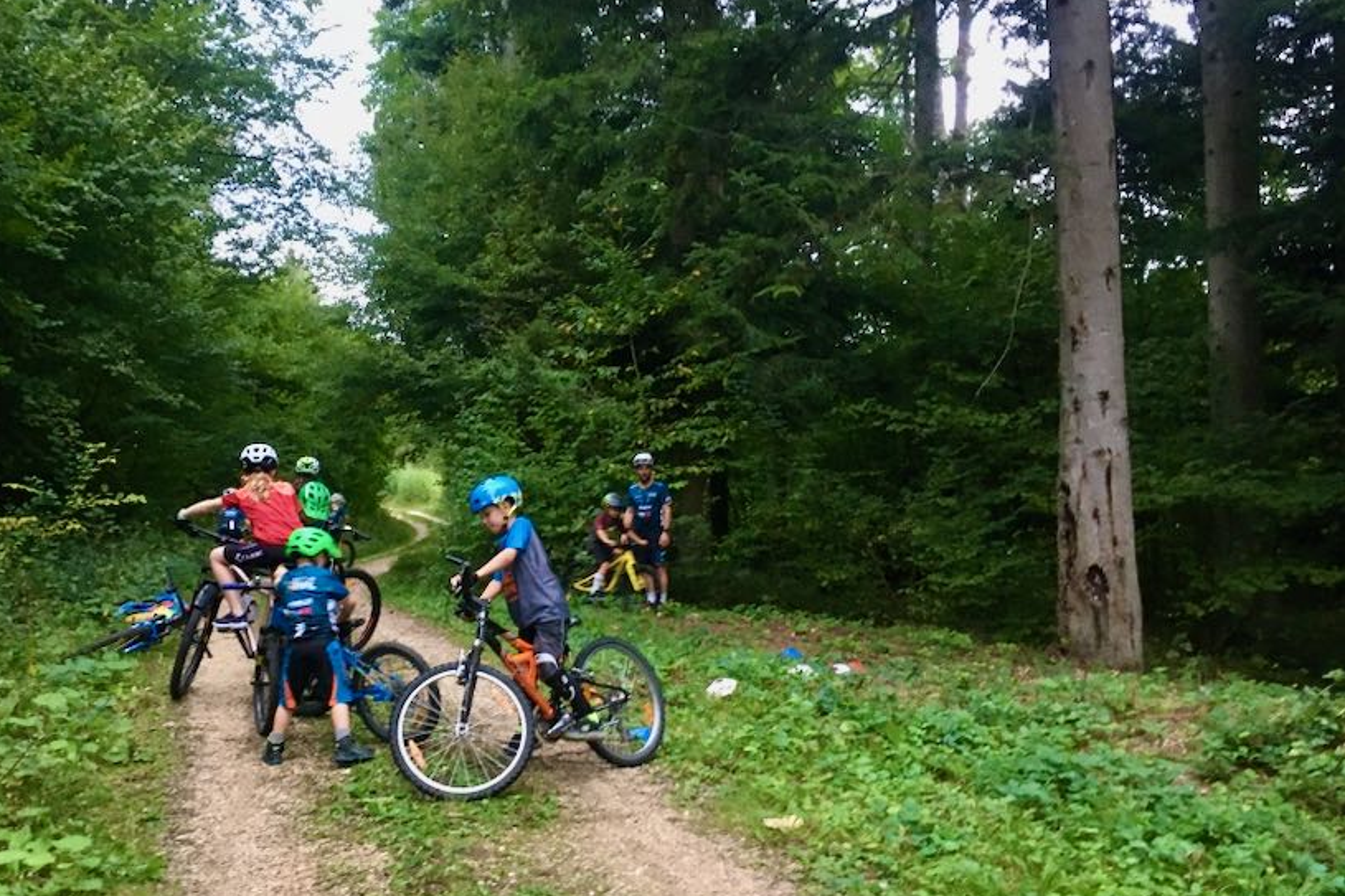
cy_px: 480
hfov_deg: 51.5
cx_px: 523
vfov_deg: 35.9
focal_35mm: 37
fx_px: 1382
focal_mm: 4.15
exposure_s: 1/20
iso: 200
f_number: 2.2
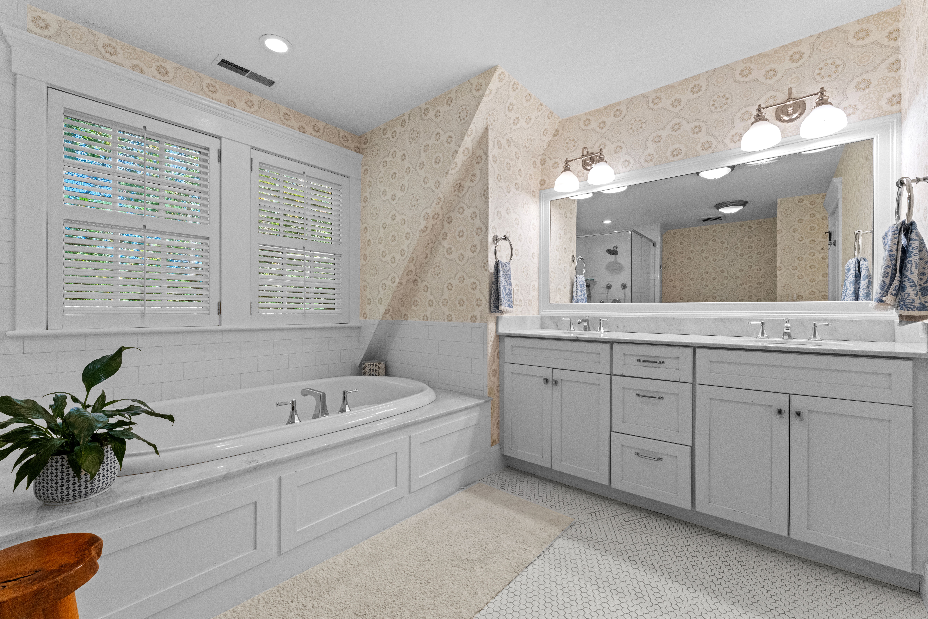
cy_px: 310
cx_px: 464
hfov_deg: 100.0
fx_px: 389
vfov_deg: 77.0
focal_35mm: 15
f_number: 11
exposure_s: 1/13
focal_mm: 15.1
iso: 1600
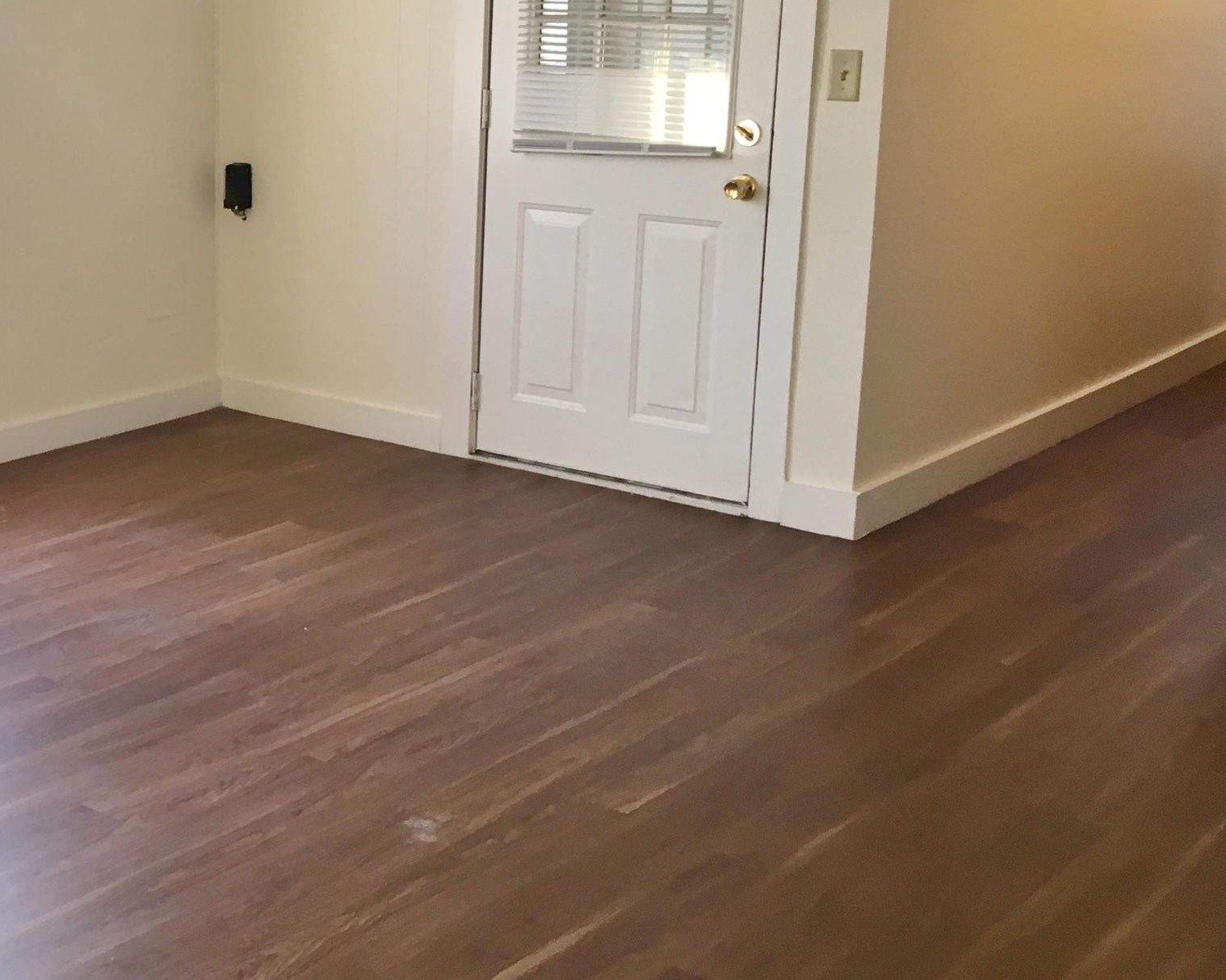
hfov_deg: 30.6
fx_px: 2068
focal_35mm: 57
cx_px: -5
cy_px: 377
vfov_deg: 26.6
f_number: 2.2
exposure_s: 1/30
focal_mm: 4.15
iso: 64
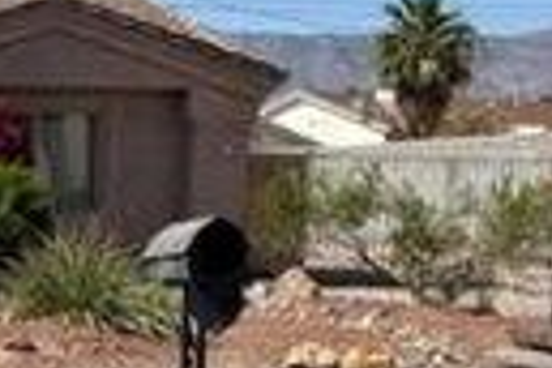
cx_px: -513
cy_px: 336
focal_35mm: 129
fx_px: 1978
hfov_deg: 13.8
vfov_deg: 10.6
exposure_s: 1/6410
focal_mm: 6.76
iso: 80
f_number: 1.78
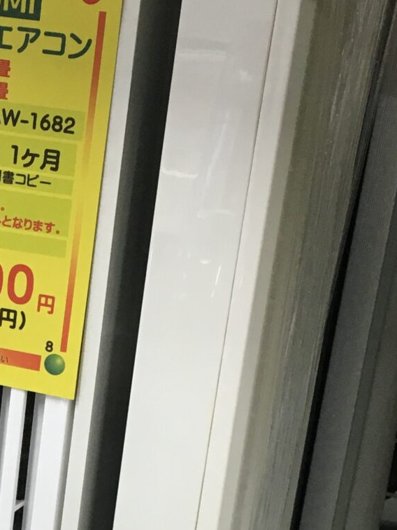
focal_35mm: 98
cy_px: 554
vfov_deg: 19.4
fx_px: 1499
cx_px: -19
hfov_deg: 14.8
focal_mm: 4.15
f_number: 2.2
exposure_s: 1/30
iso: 32
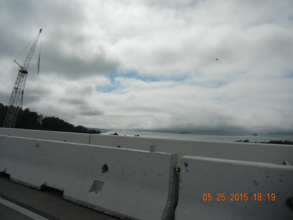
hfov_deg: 60.0
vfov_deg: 46.8
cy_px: 110
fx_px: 254
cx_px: 146
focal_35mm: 30
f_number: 7
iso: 160
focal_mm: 5.4
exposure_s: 1/1582
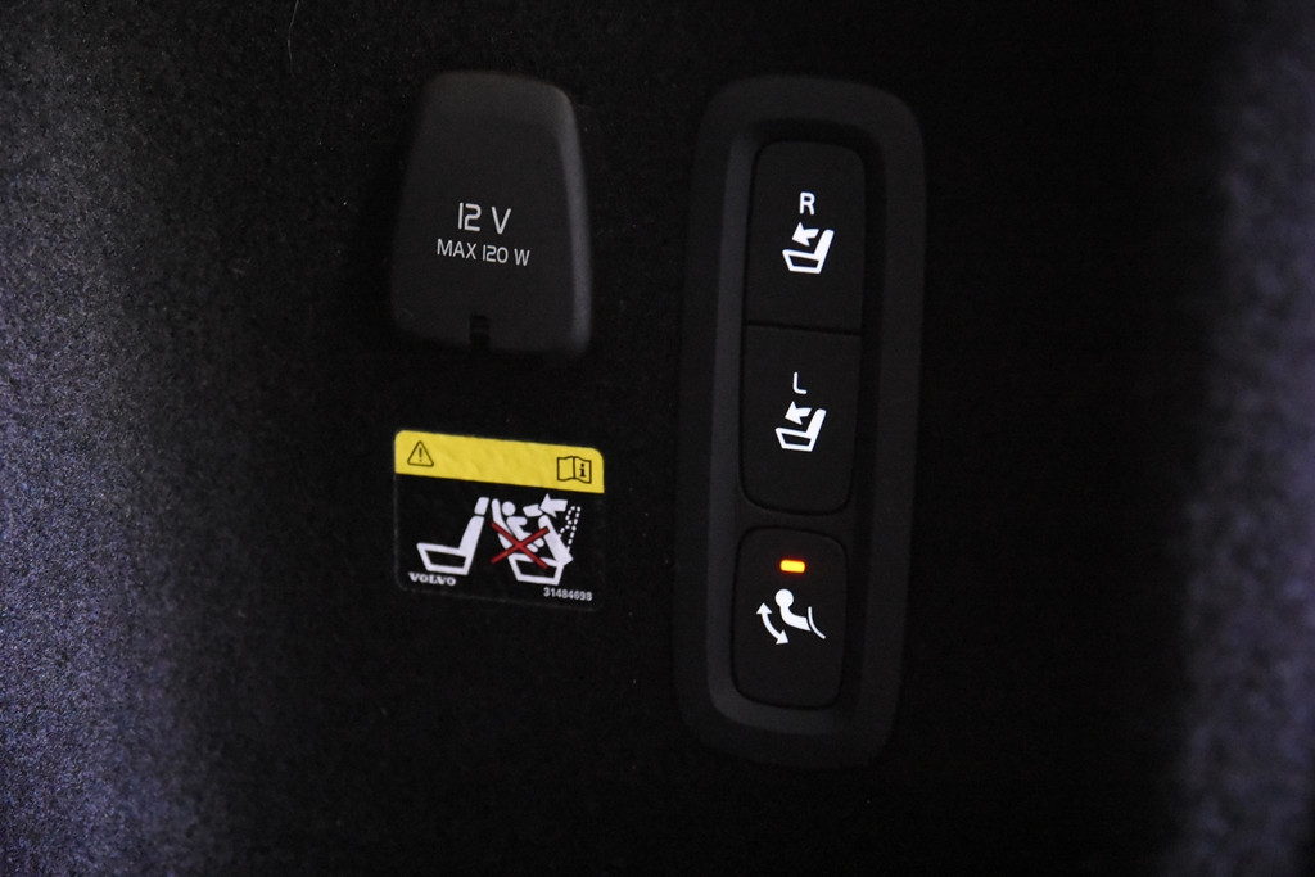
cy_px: 438
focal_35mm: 105
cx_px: 658
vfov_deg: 13.0
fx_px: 3836
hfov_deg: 19.5
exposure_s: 1/100
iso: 12800
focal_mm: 70
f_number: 4
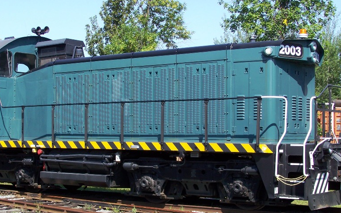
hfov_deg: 28.5
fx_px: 669
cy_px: 119
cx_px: 144
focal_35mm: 72
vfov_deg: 18.1
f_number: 4.5
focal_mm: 8.5
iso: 64
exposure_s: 1/250
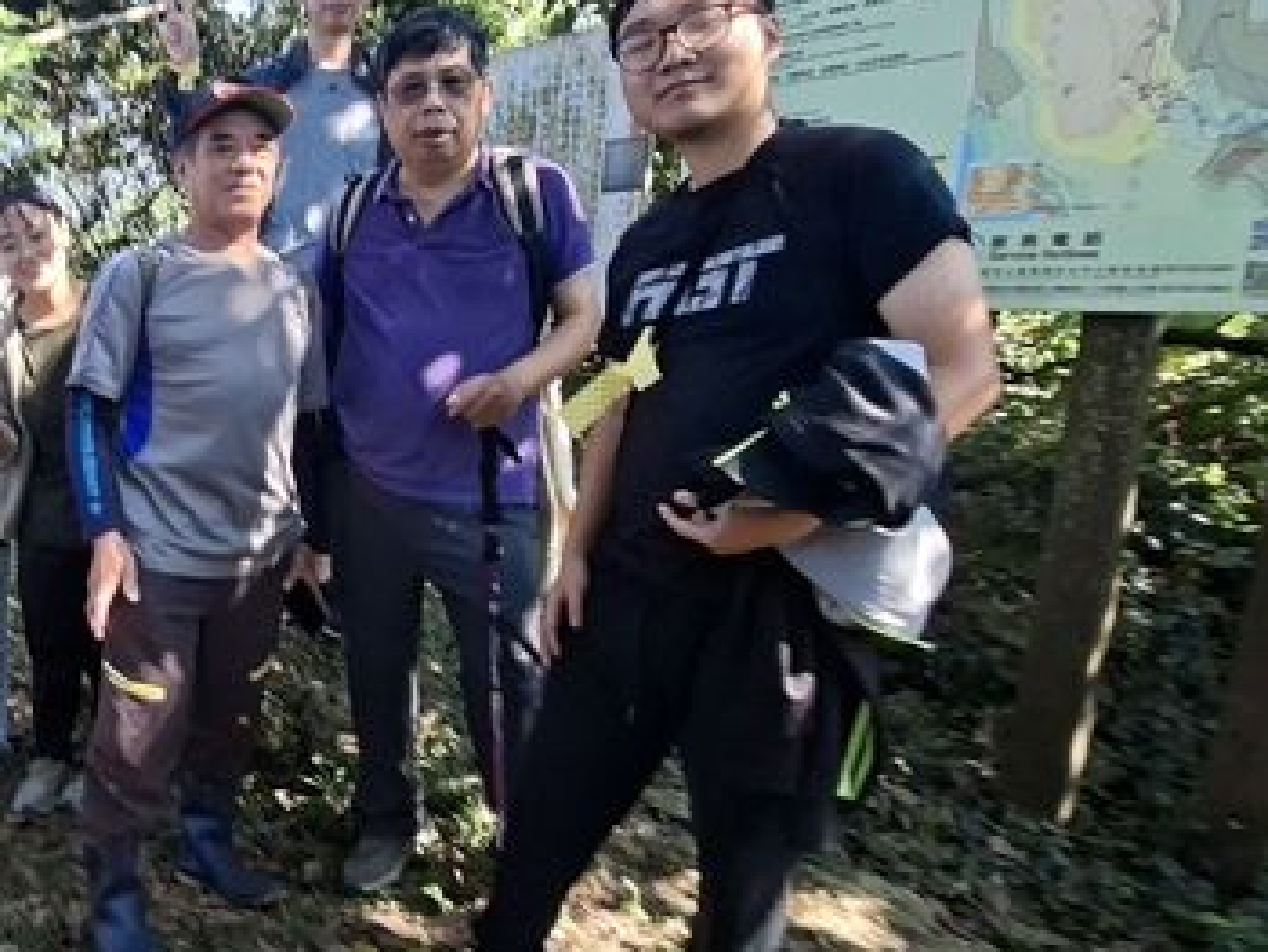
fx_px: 953
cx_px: 163
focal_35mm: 26
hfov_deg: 58.9
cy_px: 476
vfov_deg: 53.1
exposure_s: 1/154
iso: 40
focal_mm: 1.74
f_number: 2.2
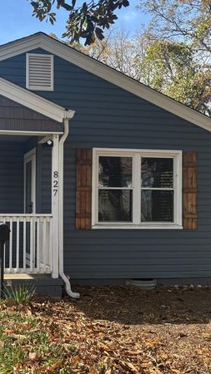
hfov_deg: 27.1
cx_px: 12
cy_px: 212
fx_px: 418
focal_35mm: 42
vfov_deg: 48.2
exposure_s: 1/1092
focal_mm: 5.96
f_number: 1.6
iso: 50
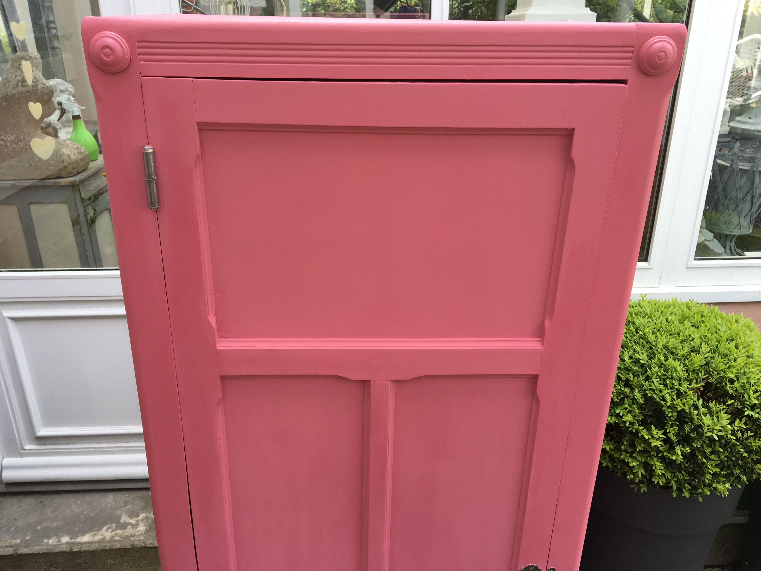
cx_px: 380
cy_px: 286
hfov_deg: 61.7
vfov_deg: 48.2
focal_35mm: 29
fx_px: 638
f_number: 2.2
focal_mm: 4.15
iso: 25
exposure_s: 1/195
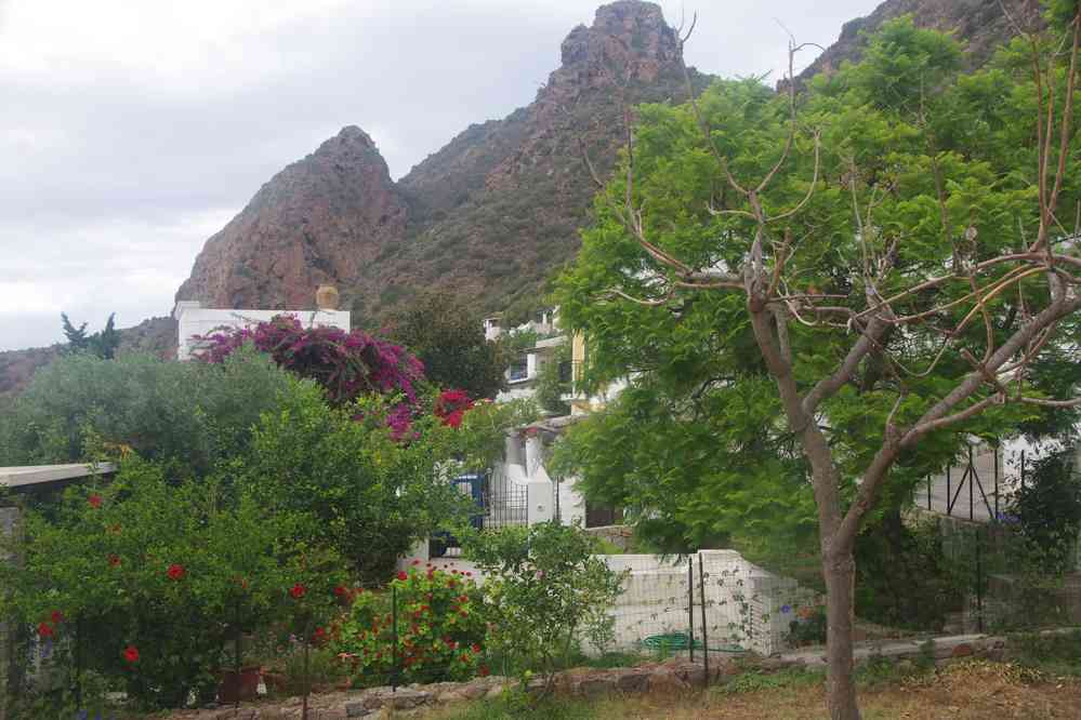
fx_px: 1291
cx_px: 540
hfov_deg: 45.4
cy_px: 360
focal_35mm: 43
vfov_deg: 31.2
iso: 200
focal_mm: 29.4
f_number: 8
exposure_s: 1/60
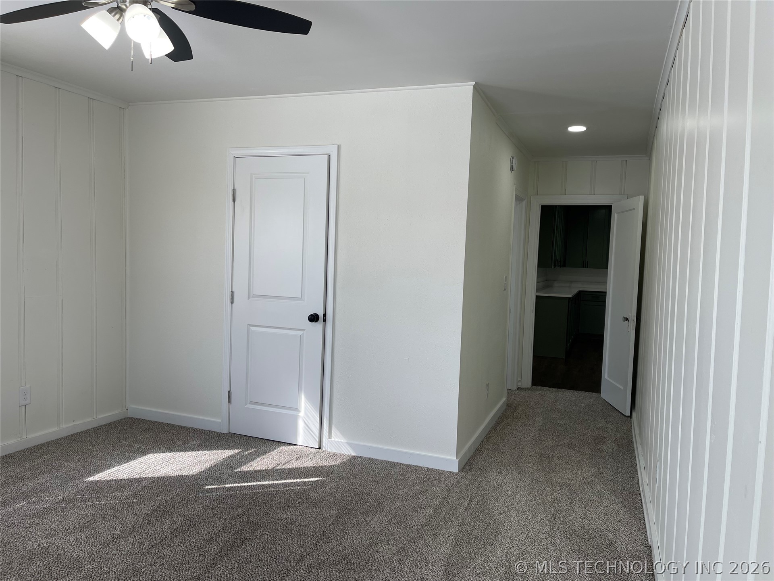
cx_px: 387
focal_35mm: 25
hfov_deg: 69.4
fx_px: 559
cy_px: 290
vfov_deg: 54.9
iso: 32
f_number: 1.6
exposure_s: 1/171
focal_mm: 5.1
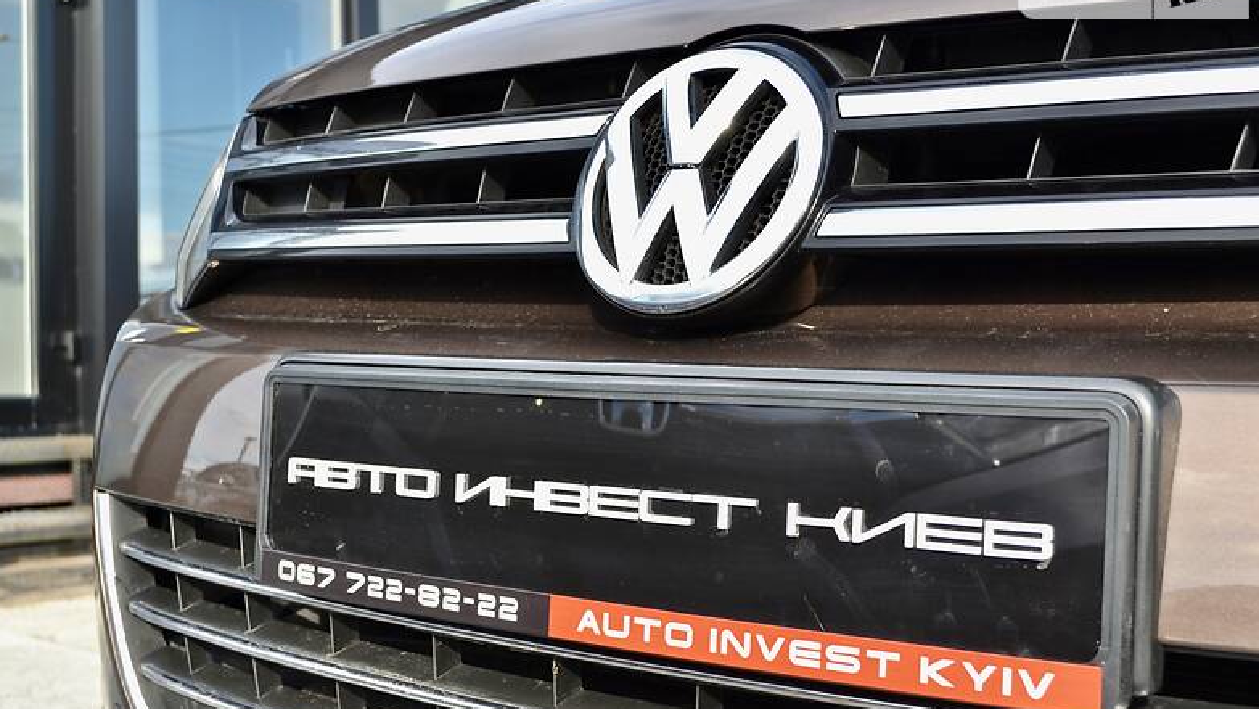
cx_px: 630
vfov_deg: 25.7
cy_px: 359
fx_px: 1554
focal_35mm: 47
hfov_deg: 44.1
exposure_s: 1/100
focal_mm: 29
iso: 100
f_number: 6.3
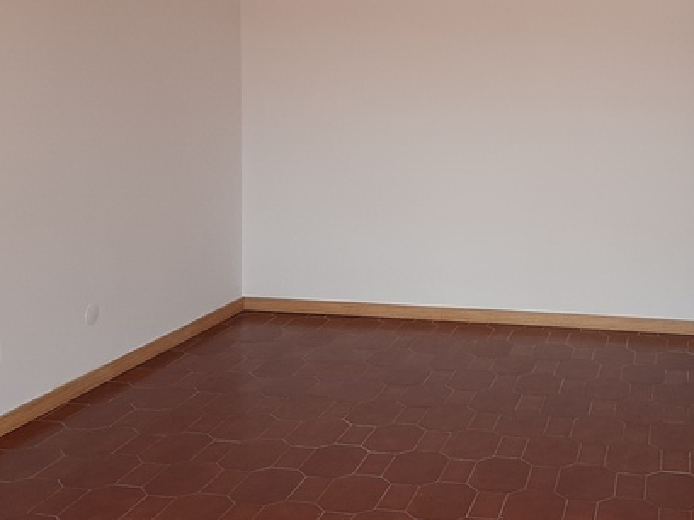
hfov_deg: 35.5
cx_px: 502
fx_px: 1063
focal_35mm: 53
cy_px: 156
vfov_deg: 27.3
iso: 40
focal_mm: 3.93
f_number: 1.7
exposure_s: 1/203
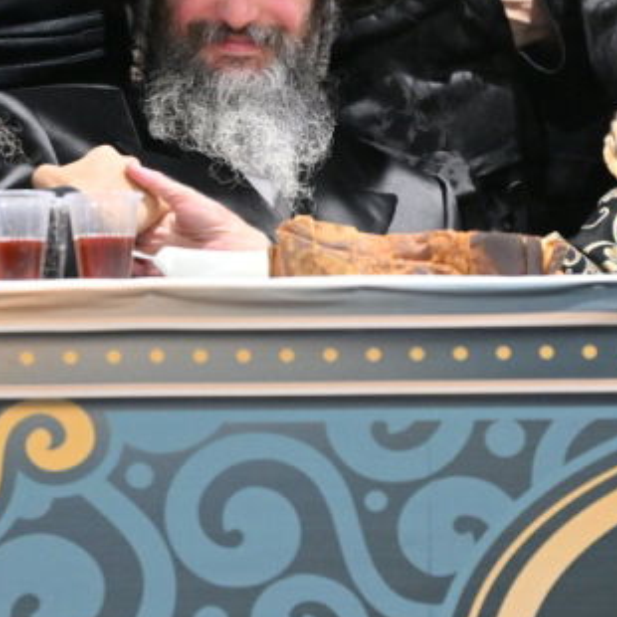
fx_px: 16959
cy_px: -50
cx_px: 326
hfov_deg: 2.1
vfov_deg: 2.1
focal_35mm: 841
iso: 640
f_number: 2.8
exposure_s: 1/200
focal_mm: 200
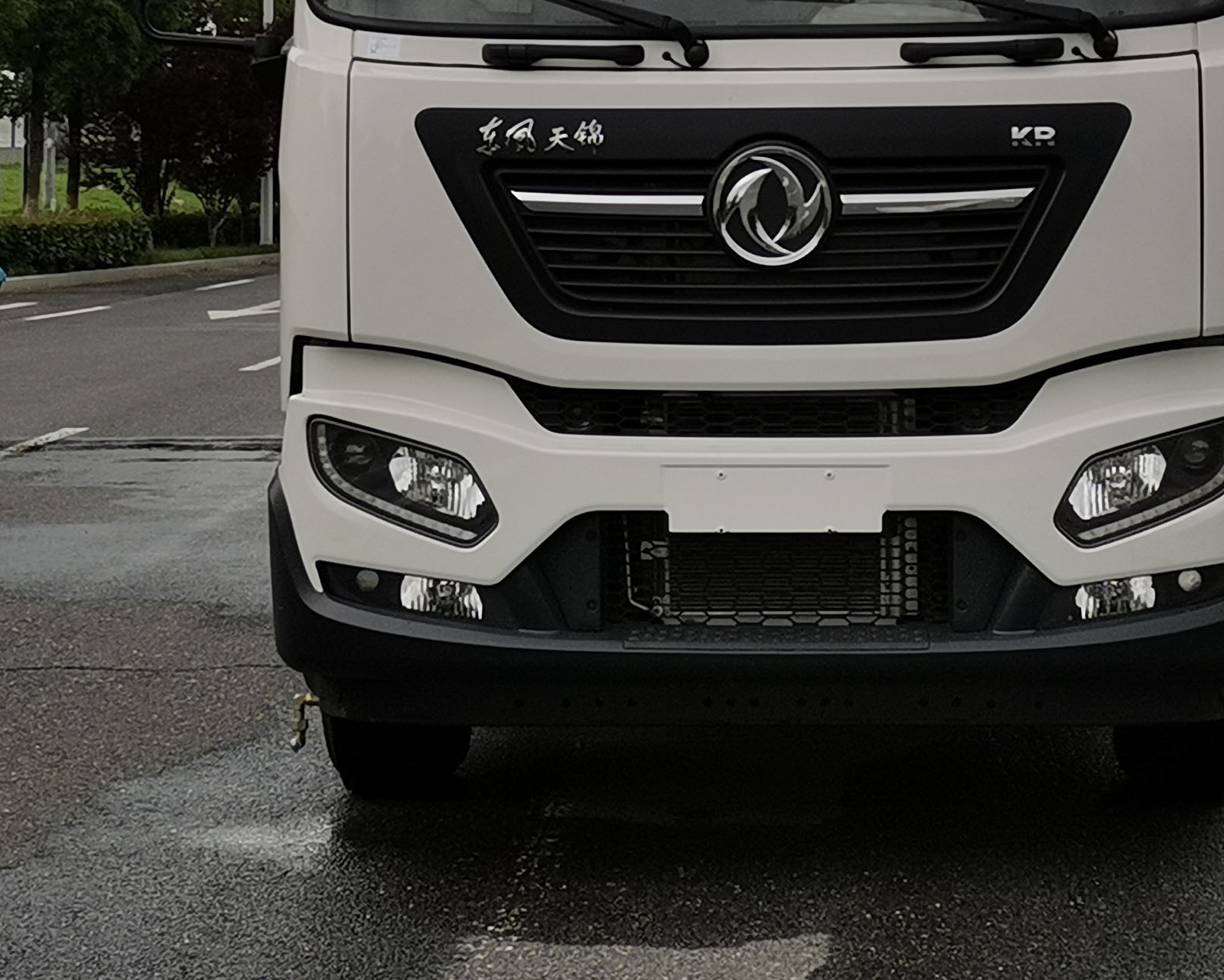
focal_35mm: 99
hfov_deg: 19.3
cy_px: 137
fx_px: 3586
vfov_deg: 15.4
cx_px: 769
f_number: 1.8
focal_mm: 4.75
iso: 50
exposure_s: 1/810
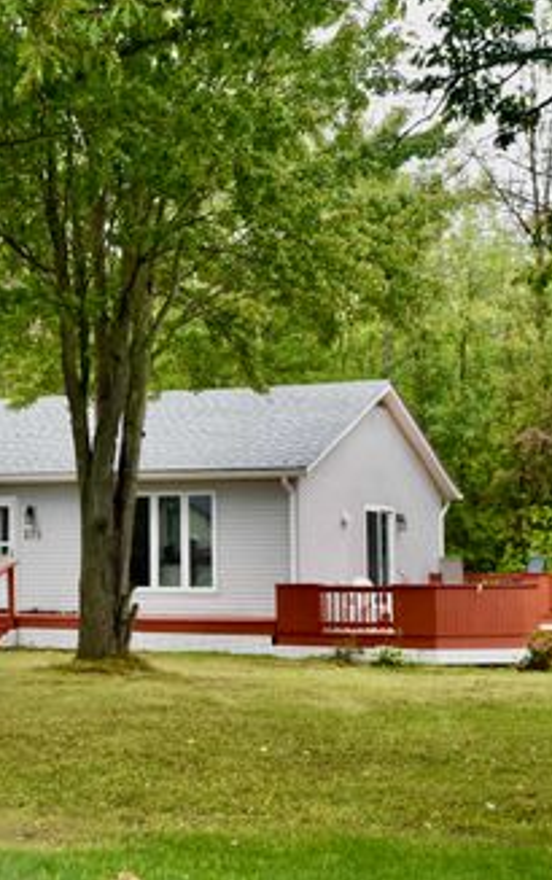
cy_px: 435
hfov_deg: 22.3
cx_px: 0
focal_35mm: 56
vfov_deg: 36.2
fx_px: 1345
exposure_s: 1/125
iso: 320
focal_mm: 24
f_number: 5.6
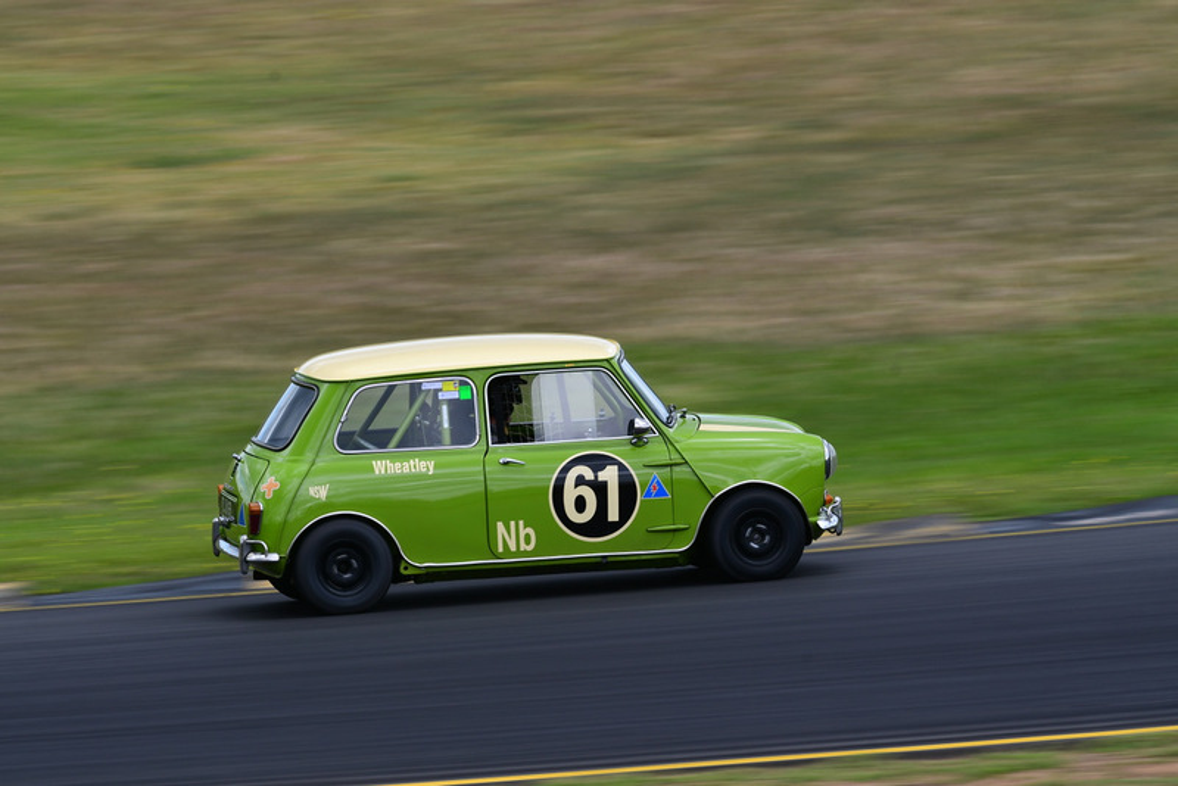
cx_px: 589
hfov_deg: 4.3
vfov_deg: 2.9
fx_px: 15711
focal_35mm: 480
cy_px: 393
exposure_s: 1/125
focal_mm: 320
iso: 160
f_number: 11
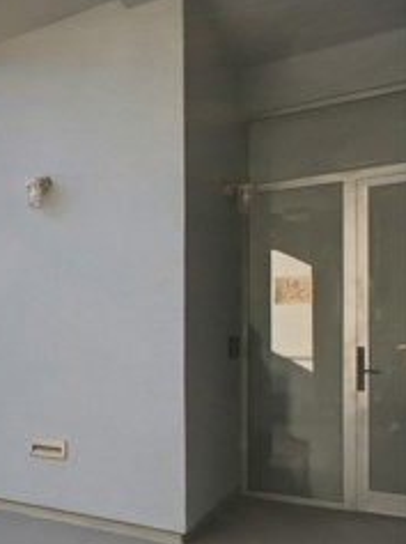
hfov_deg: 22.2
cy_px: 353
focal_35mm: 39
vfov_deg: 47.3
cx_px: -323
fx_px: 612
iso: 2500
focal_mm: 15
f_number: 9
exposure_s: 1/13000
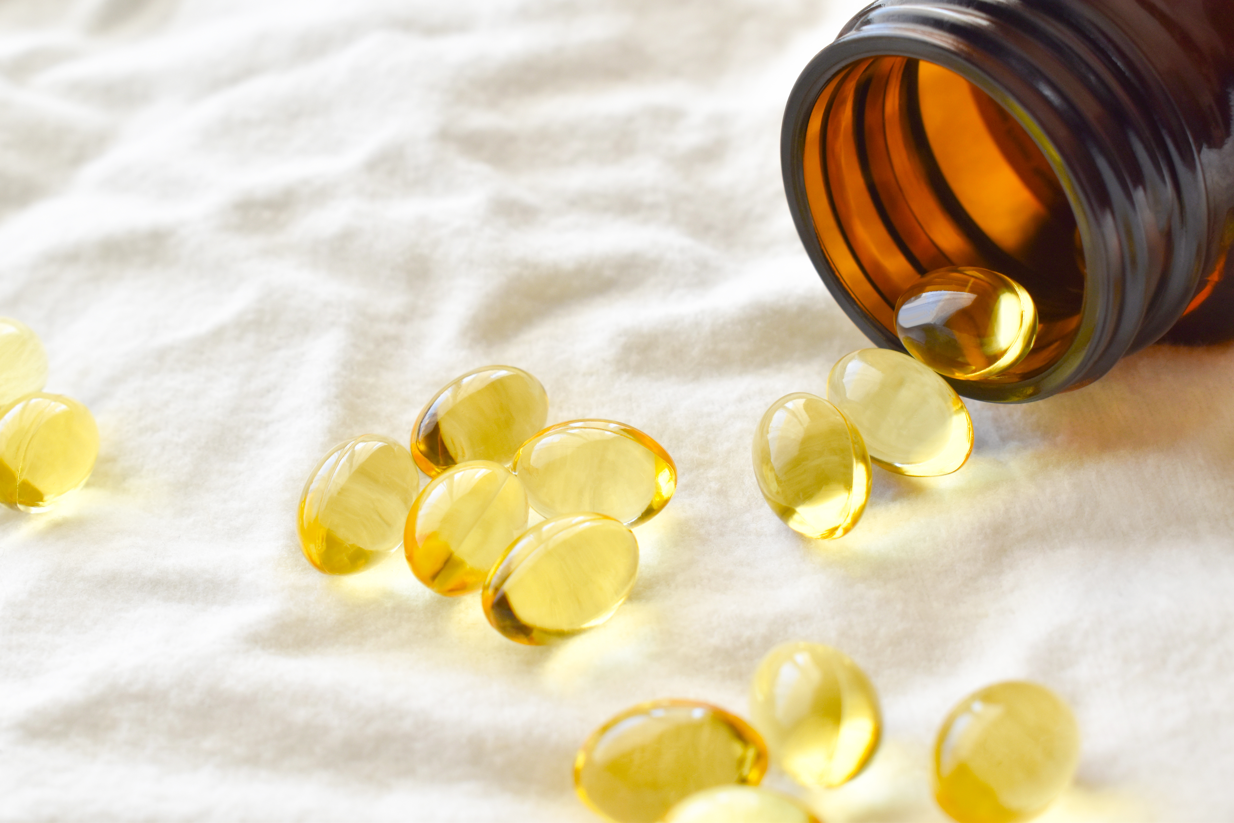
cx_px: 617
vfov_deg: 22.6
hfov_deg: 33.4
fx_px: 2057
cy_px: 412
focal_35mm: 60
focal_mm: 40
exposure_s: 1/40
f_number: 10
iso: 400
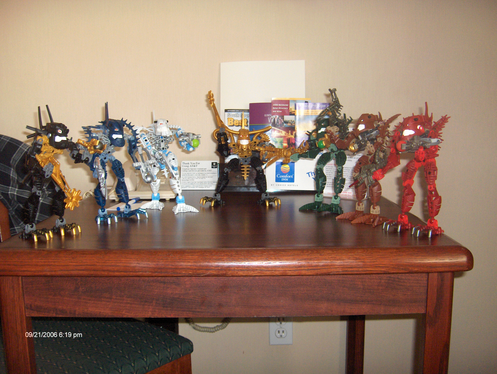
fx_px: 561
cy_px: 187
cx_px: 248
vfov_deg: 36.9
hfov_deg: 47.8
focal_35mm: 39
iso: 100
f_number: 2.8
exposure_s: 1/60
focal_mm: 8
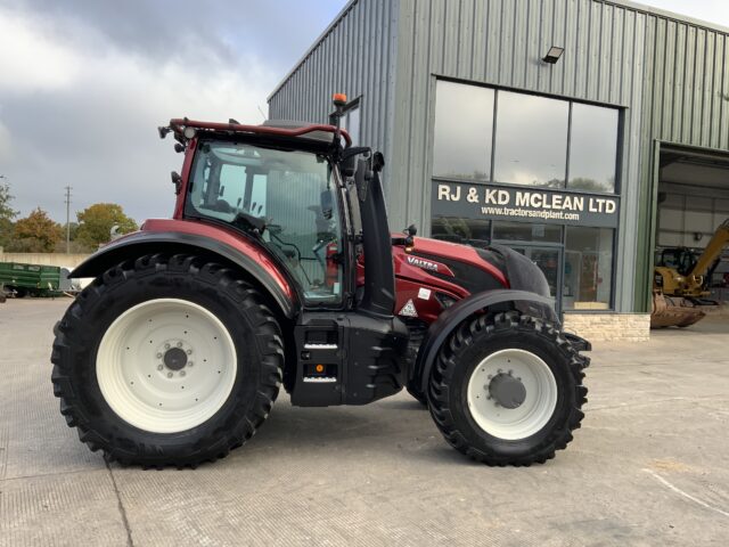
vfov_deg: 48.2
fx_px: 611
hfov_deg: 61.7
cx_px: 364
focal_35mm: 29
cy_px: 274
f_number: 1.8
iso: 16
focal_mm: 3
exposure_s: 1/353
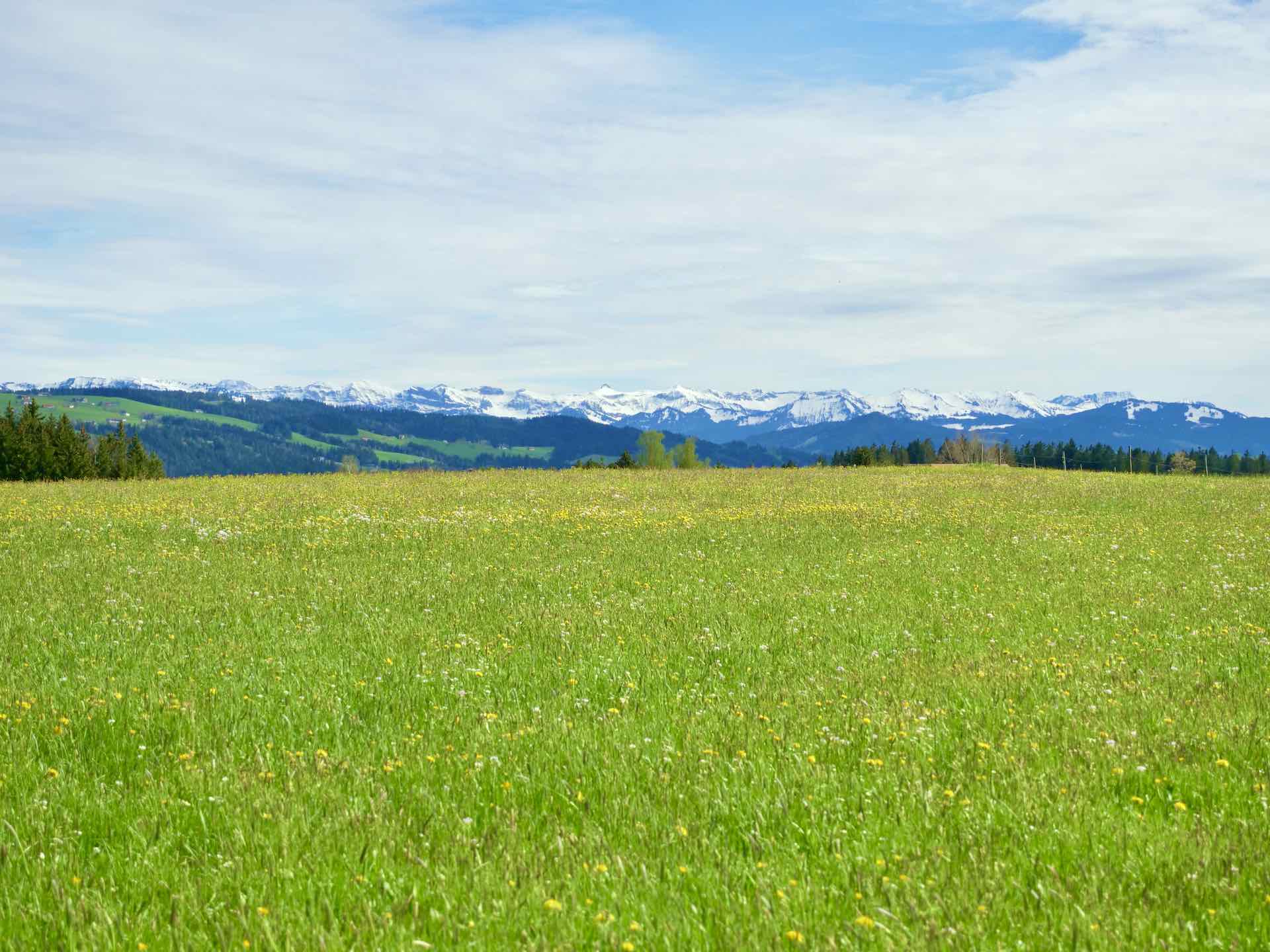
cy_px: 476
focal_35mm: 54
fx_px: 1981
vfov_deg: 27.0
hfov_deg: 35.5
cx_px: 635
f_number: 2.8
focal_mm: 27
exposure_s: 1/8000
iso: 640
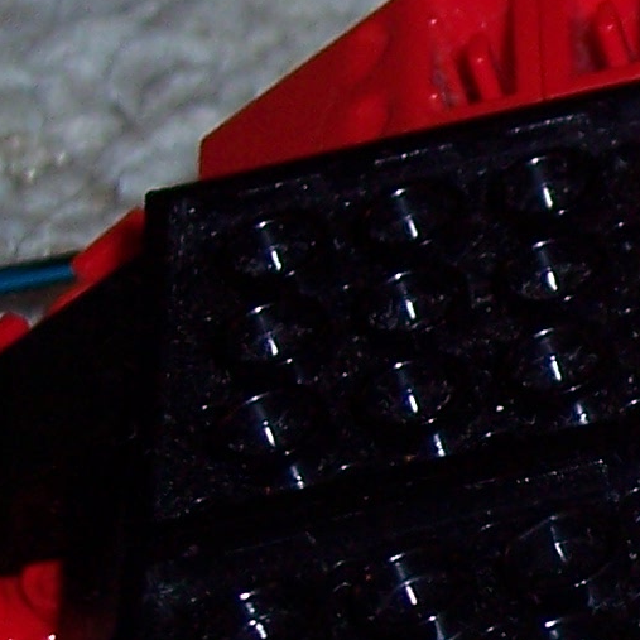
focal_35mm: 194
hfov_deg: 8.4
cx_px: 1411
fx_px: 4058
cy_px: 596
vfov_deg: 9.0
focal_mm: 8
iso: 100
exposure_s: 1/60
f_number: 2.8
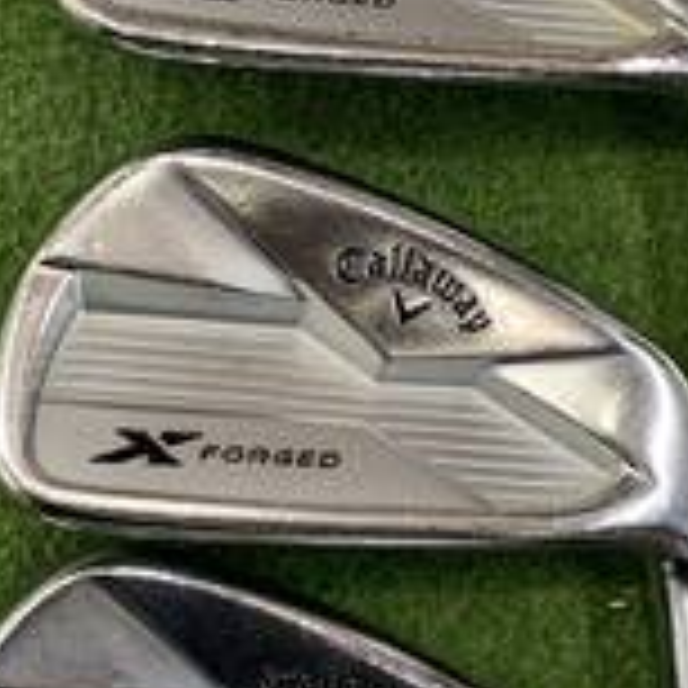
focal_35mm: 96
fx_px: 2159
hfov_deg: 18.1
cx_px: 328
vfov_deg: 18.1
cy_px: 243
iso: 160
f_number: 1.8
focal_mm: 4.25
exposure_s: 1/60
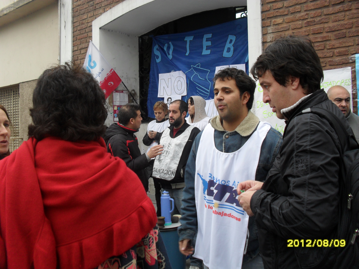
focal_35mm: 35
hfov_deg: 52.6
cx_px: 180
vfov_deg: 40.7
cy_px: 134
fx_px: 363
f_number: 3.2
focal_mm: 6.3
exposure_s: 1/125
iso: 100
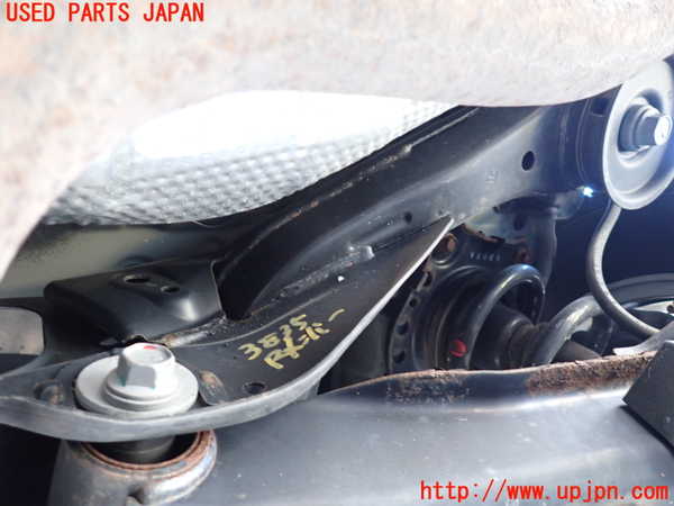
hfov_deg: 69.4
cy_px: 253
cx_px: 337
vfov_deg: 54.9
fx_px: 487
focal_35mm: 25
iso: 320
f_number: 2
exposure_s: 1/30
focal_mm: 4.5
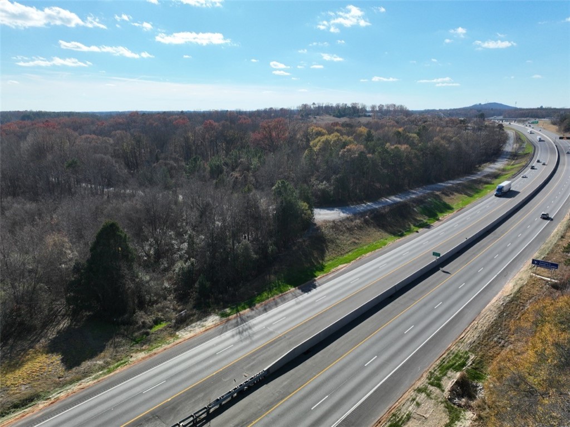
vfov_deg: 56.8
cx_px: 285
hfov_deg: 71.6
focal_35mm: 24
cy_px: 214
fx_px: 395
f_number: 2.8
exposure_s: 1/640
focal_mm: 12.29
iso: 260
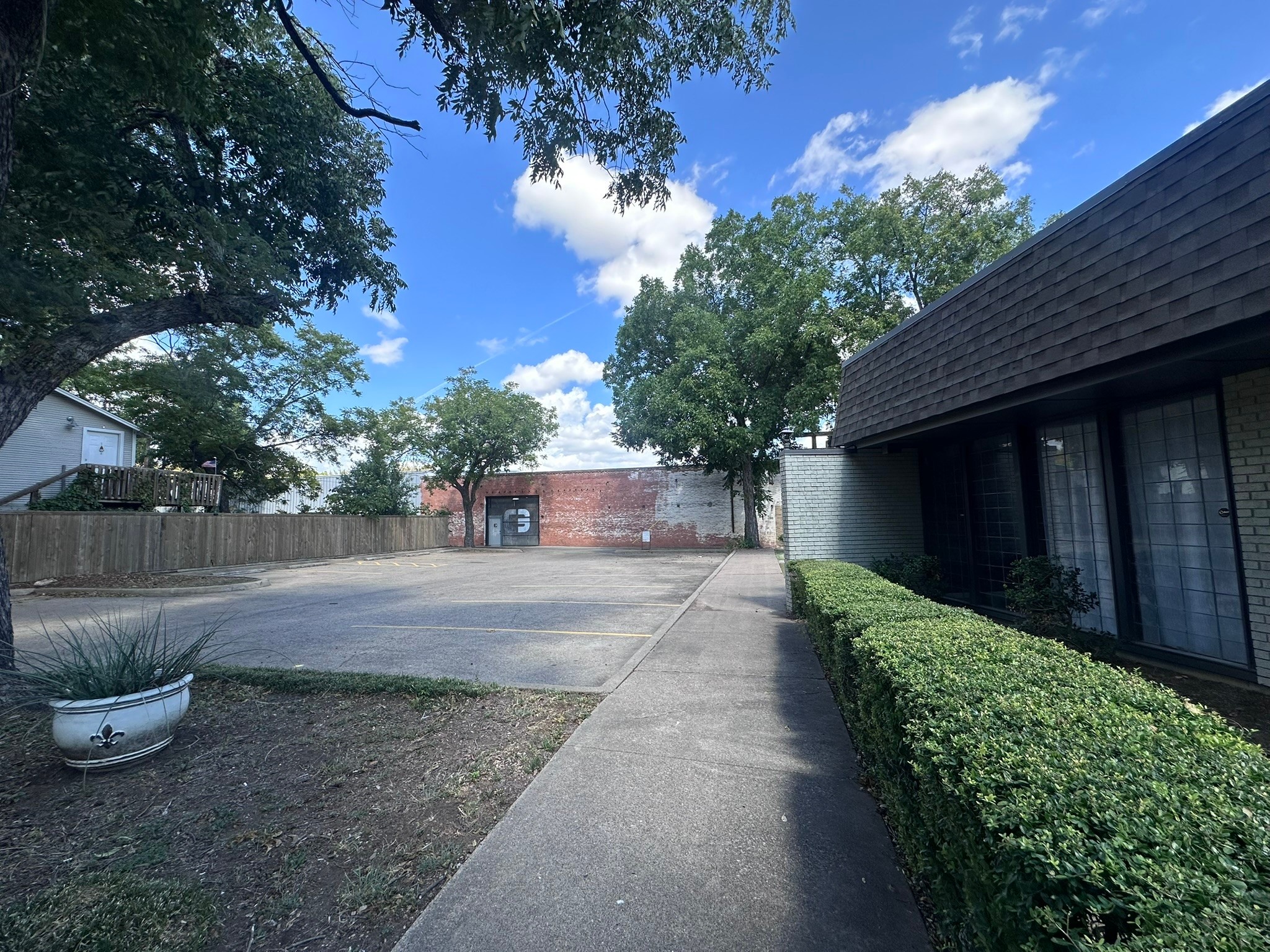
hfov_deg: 102.1
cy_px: 476
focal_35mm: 14
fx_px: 514
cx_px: 635
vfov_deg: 85.7
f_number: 2.2
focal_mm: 2.22
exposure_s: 1/807
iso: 40
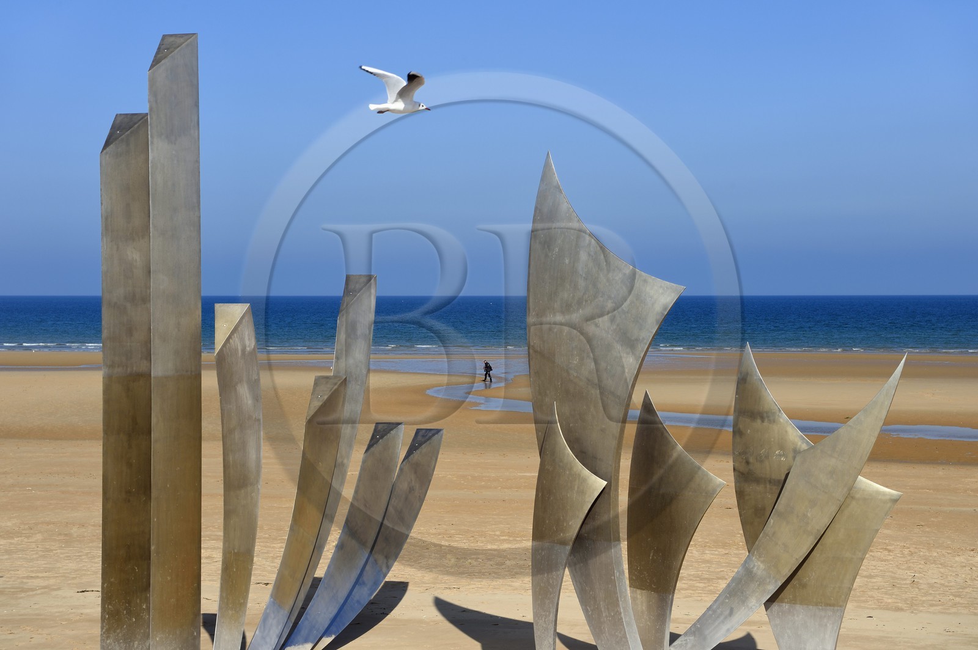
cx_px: 489
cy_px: 325
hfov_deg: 28.9
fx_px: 1900
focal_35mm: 70
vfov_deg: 19.4
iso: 200
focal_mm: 70
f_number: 11
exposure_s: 1/400
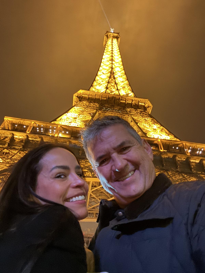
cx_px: 102
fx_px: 237
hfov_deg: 46.8
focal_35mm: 30
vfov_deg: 60.0
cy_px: 136
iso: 1000
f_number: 1.9
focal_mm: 2.69
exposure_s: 1/8
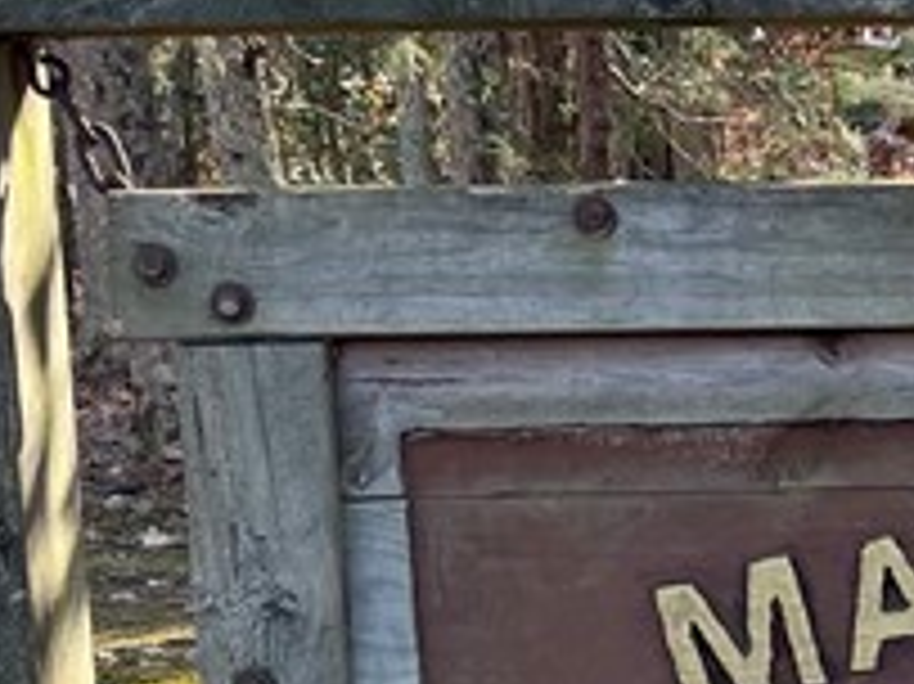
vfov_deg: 11.1
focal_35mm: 131
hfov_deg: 14.5
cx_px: 1175
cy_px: 770
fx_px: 3457
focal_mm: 5.7
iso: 50
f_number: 1.5
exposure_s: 1/232
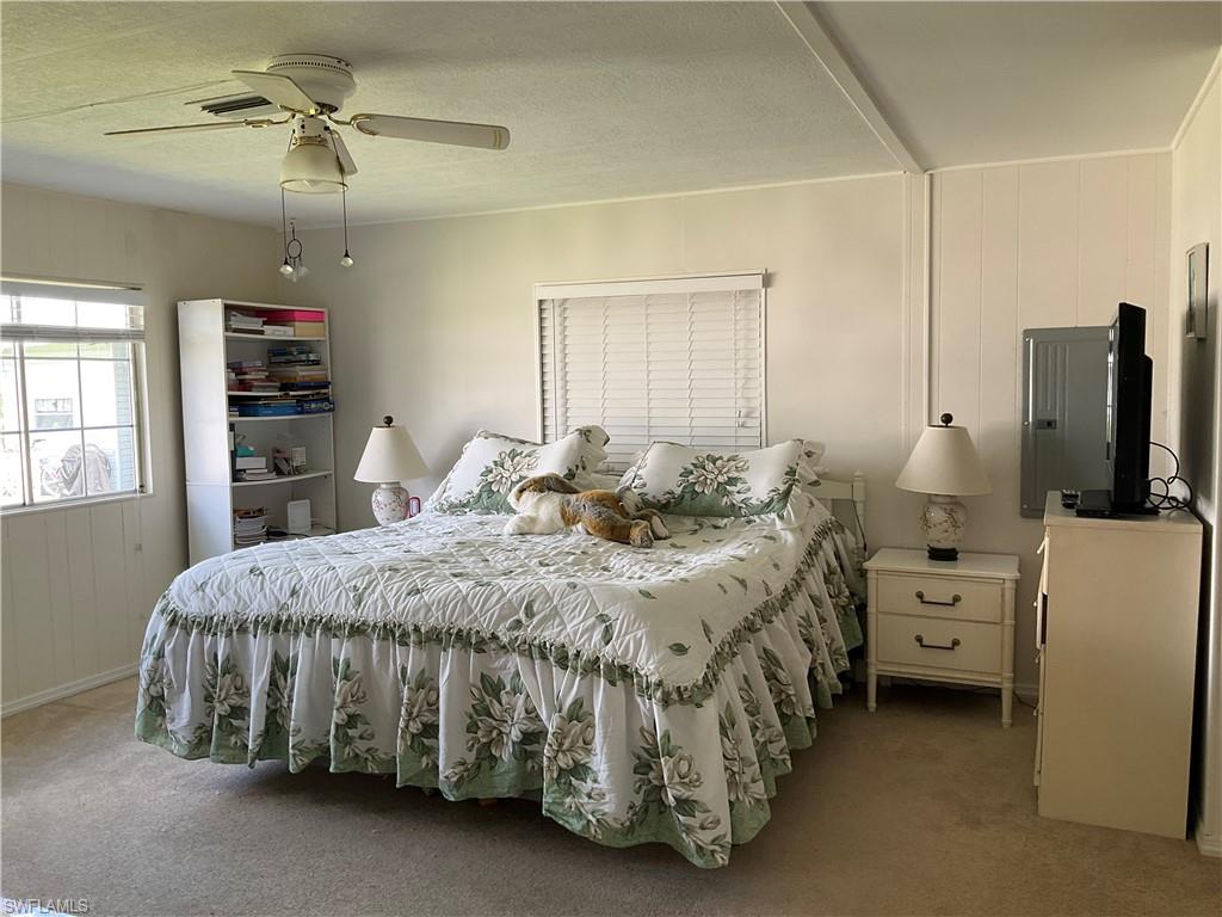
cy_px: 458
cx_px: 611
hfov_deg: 61.7
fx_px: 1024
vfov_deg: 48.2
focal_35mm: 29
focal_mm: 3
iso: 50
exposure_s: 1/122
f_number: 1.8
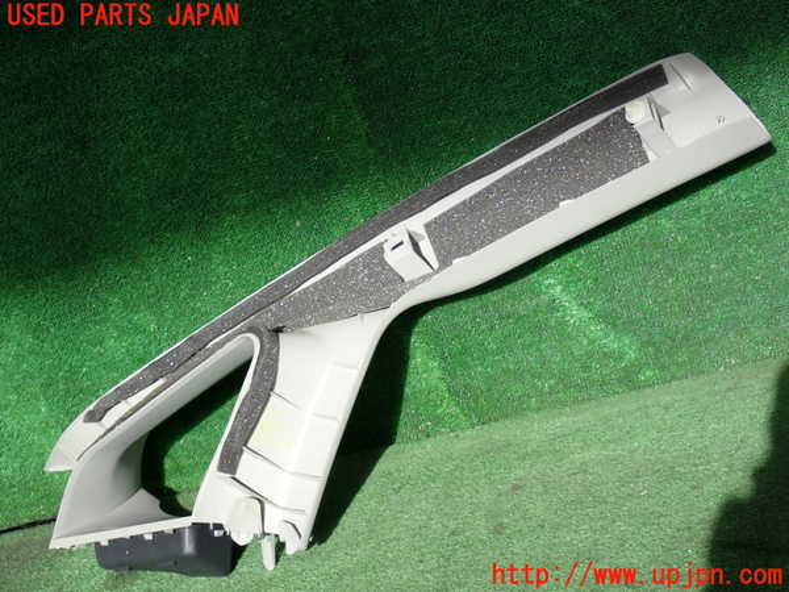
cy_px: 296
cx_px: 394
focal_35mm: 77
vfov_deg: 19.1
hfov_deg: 25.3
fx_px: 1755
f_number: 4.1
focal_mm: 13.65
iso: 100
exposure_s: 1/320
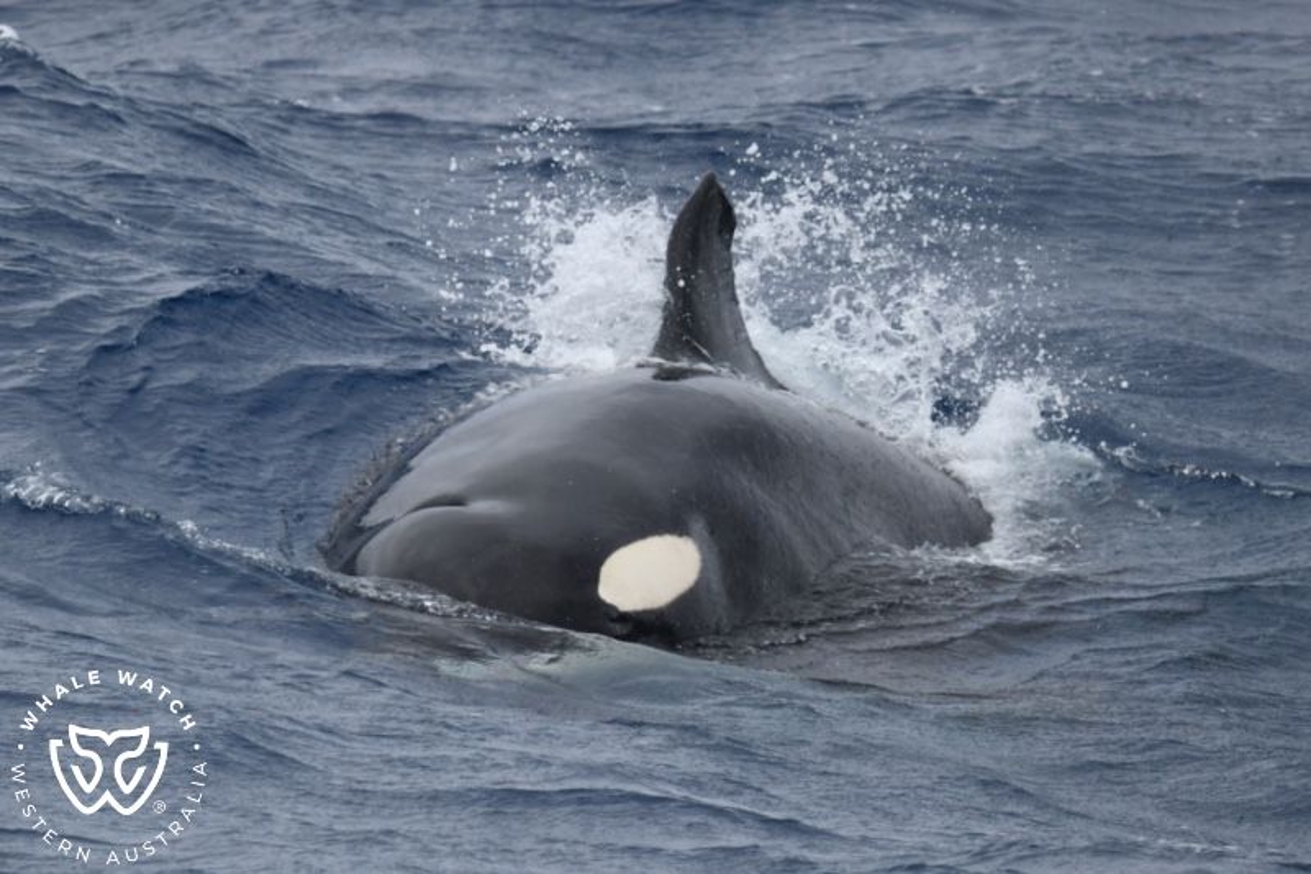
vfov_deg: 2.3
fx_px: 21844
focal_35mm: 600
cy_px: 437
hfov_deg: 3.4
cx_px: 656
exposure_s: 1/8000
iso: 1000
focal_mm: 600
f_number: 6.3
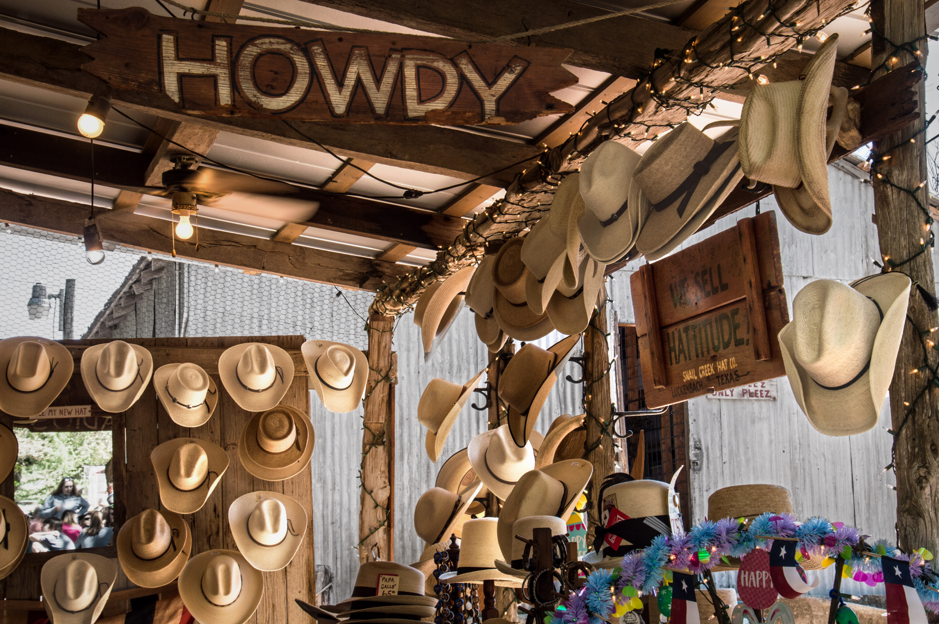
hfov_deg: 30.5
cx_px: 470
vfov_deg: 20.6
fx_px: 1720
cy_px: 312
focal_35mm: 66
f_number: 11
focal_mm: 44
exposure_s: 1/25
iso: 100
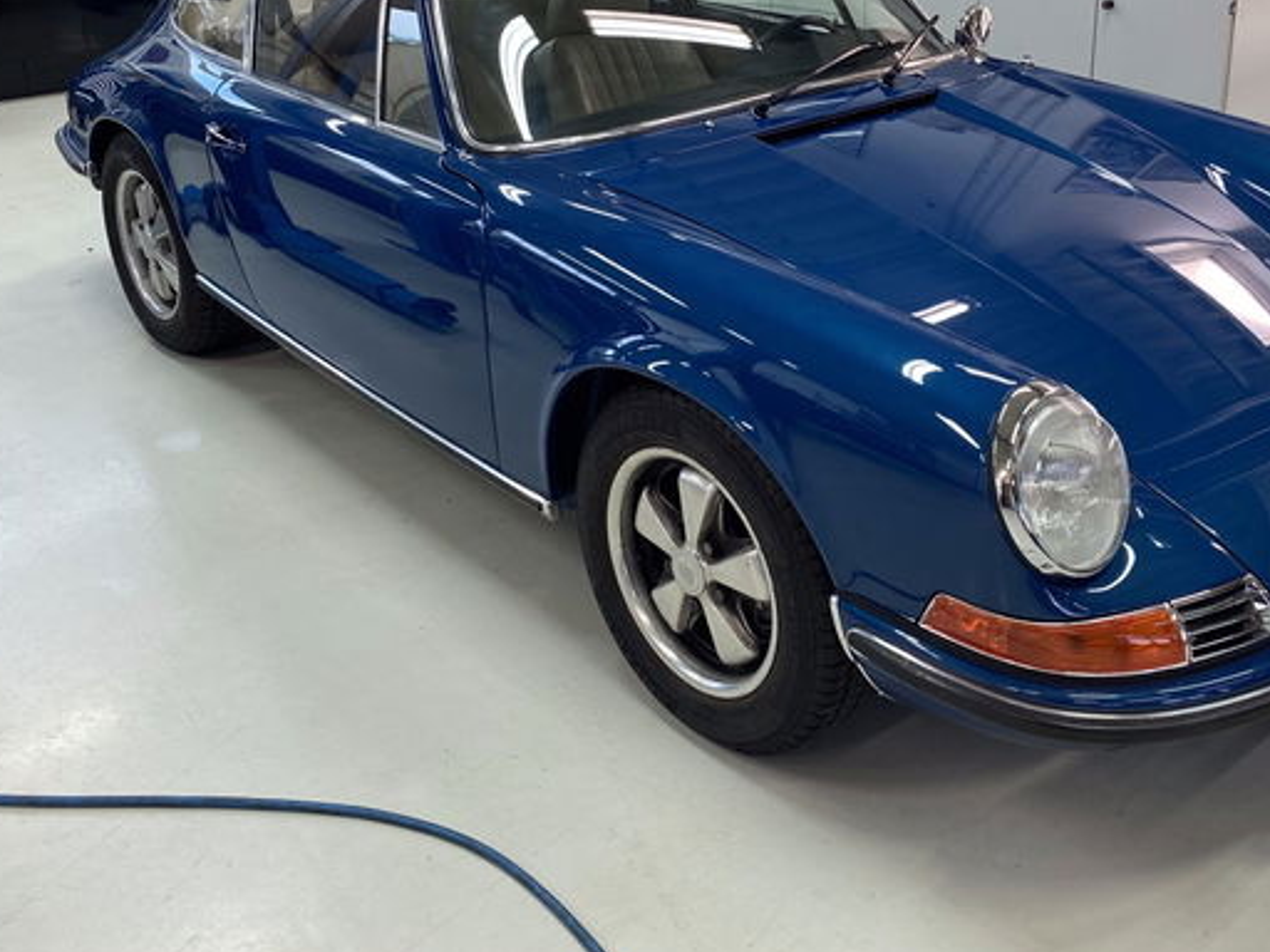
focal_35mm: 39
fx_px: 1431
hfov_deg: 47.6
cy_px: 273
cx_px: 757
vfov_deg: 36.2
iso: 80
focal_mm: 4.25
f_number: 1.8
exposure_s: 1/100
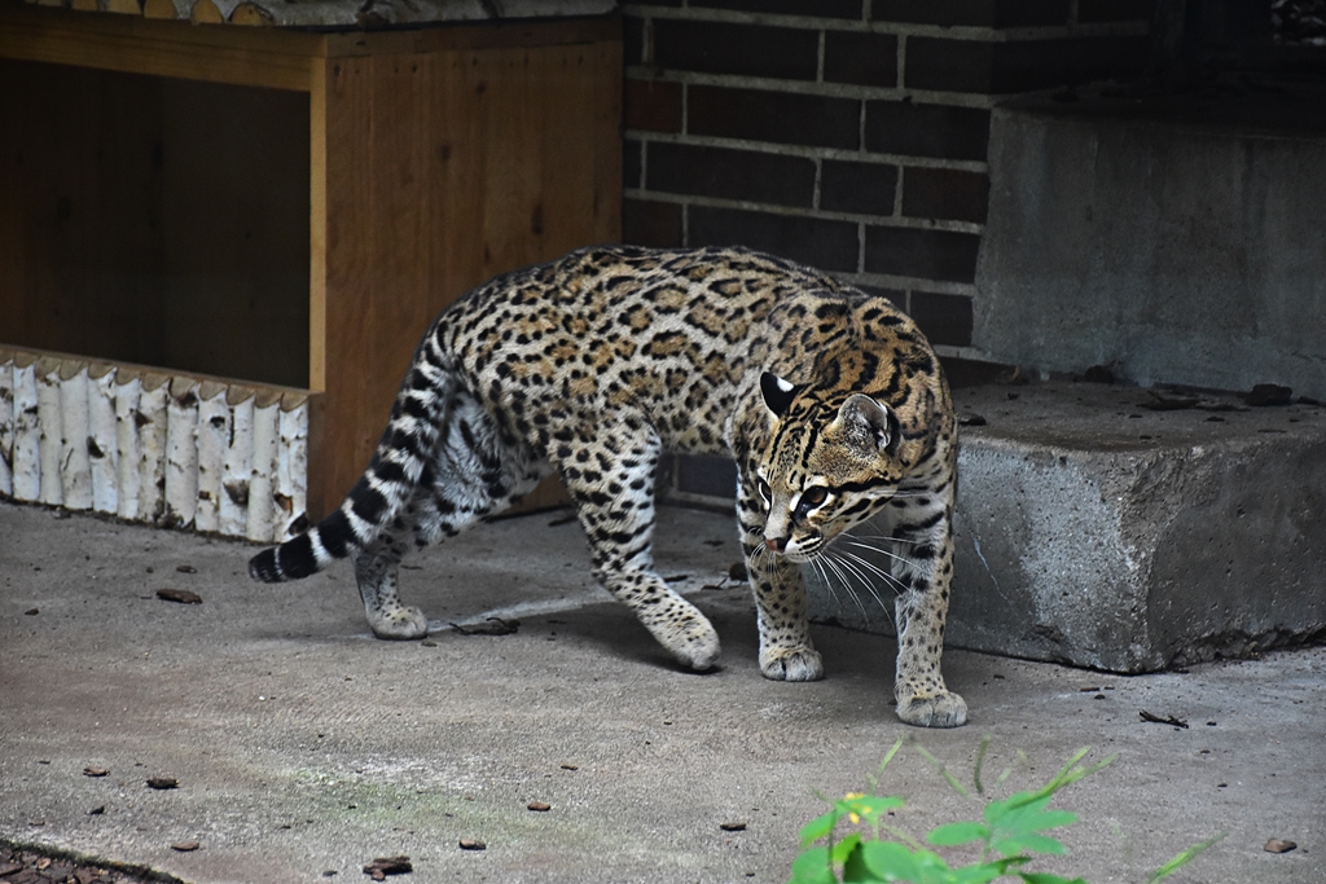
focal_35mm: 142
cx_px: 663
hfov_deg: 14.4
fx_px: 5249
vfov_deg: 9.6
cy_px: 442
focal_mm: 95
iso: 1400
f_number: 5.3
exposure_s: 1/125
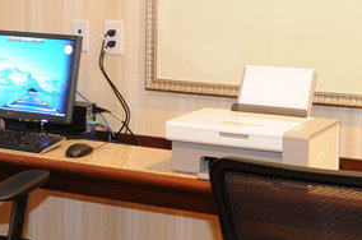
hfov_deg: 21.8
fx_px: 933
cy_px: 52
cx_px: 111
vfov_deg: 14.6
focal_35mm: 93
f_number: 3.8
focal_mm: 22
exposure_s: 1/8
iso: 250
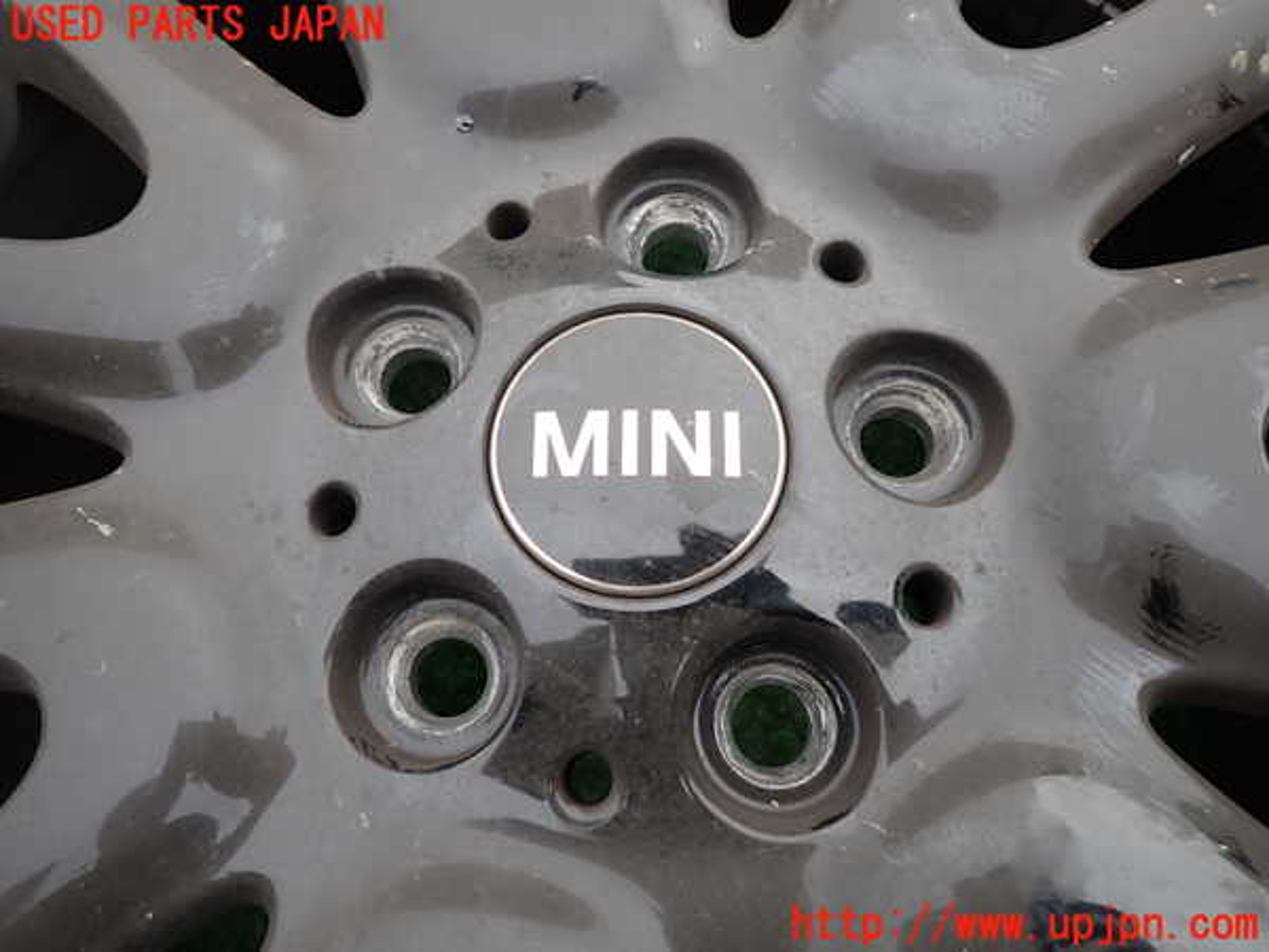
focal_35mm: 25
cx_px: 634
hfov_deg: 69.4
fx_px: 916
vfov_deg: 54.9
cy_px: 476
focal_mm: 4.5
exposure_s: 1/60
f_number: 2
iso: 100
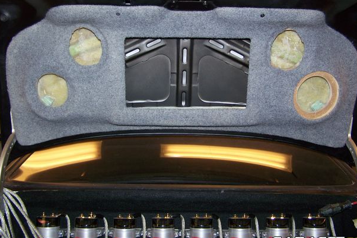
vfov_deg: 31.8
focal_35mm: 42
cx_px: 183
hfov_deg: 46.4
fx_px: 416
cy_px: 103
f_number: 2.8
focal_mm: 6.3
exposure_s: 1/60
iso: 80
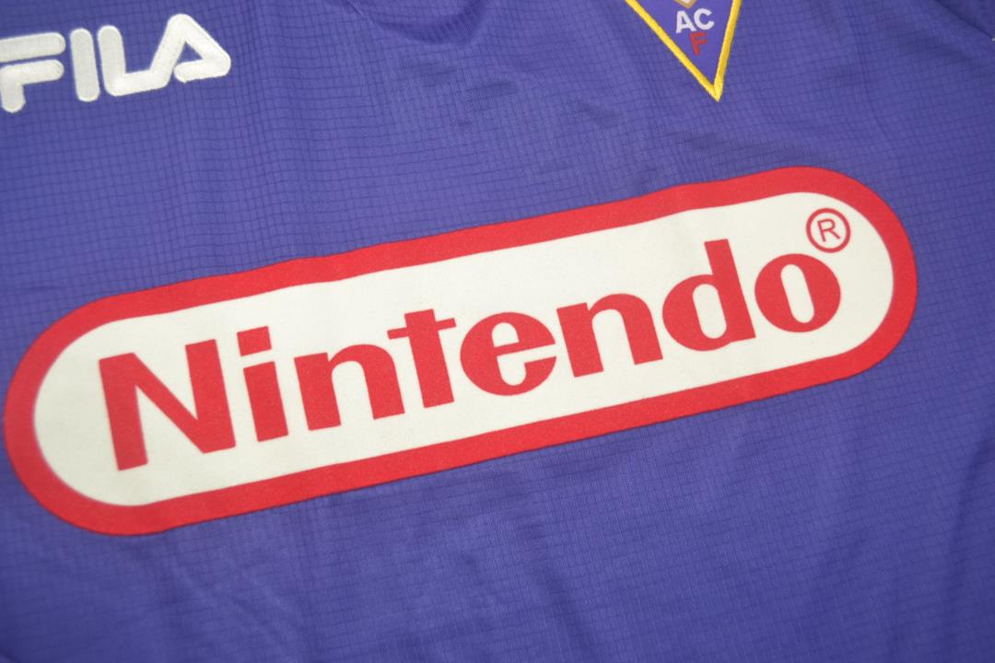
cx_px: 498
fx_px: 912
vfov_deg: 40.0
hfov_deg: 57.2
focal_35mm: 33
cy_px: 332
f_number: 4
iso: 200
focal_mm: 22
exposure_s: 1/80
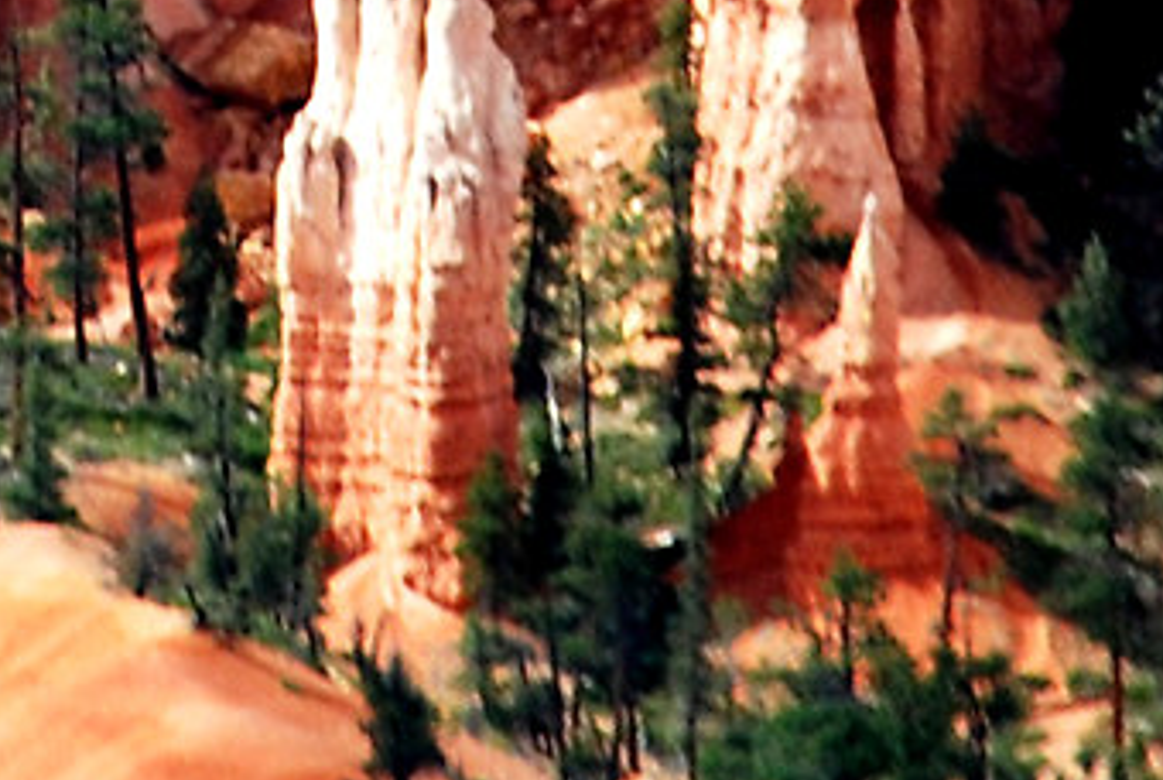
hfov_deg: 1.3
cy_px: -1002
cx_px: -390
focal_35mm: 1640
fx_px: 53058
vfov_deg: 0.8
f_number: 6
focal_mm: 155
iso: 200
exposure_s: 1/640
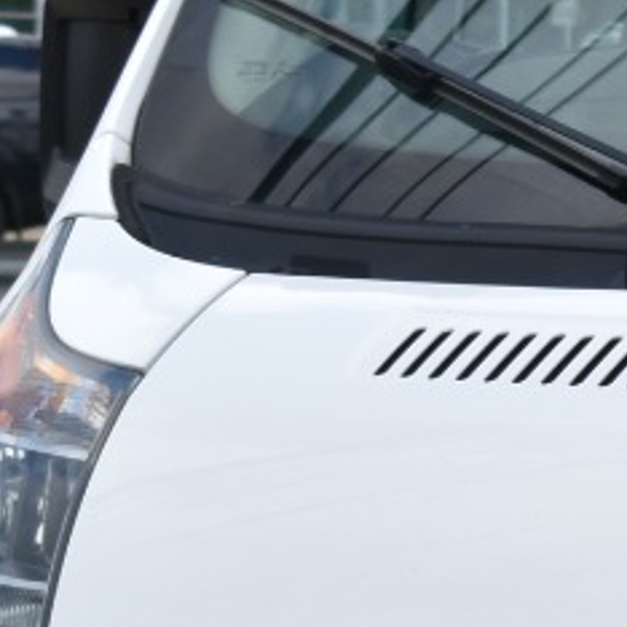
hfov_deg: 4.2
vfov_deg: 4.3
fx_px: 8320
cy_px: 429
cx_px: 1543
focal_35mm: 406
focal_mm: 46
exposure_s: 1/400
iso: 200
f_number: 10
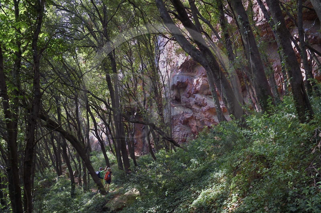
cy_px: 106
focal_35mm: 34
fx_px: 303
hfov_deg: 55.8
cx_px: 160
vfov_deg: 38.8
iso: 800
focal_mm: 34
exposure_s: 1/250
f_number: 6.3
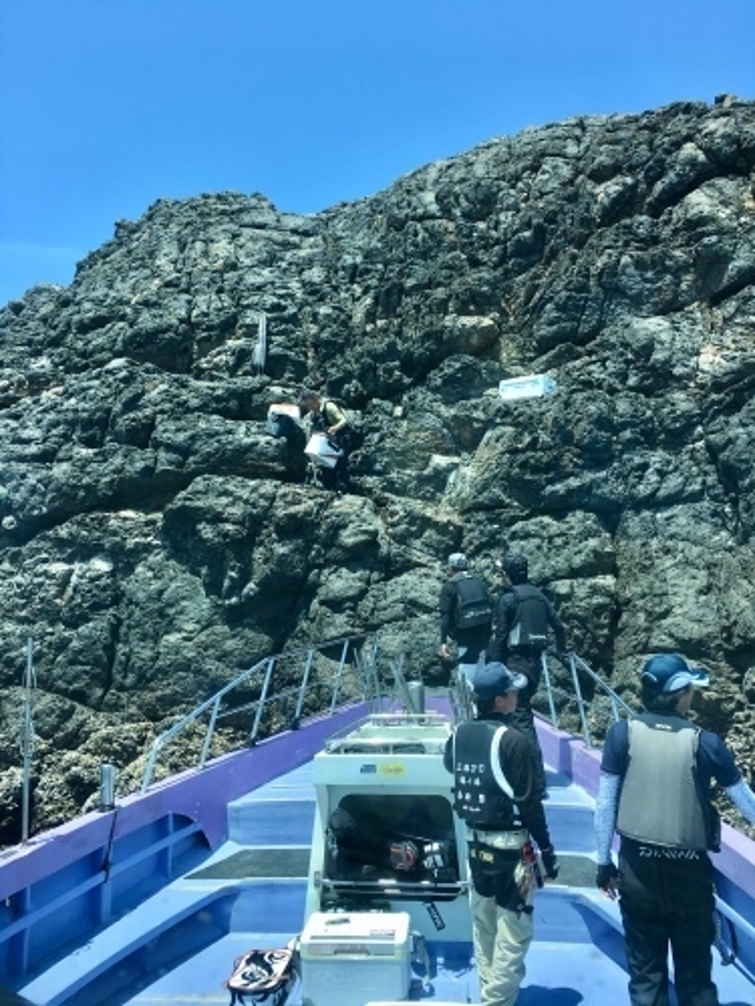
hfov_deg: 48.2
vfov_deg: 61.7
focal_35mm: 29
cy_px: 503
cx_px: 378
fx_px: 843
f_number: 2.2
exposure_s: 1/718
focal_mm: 4.15
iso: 25
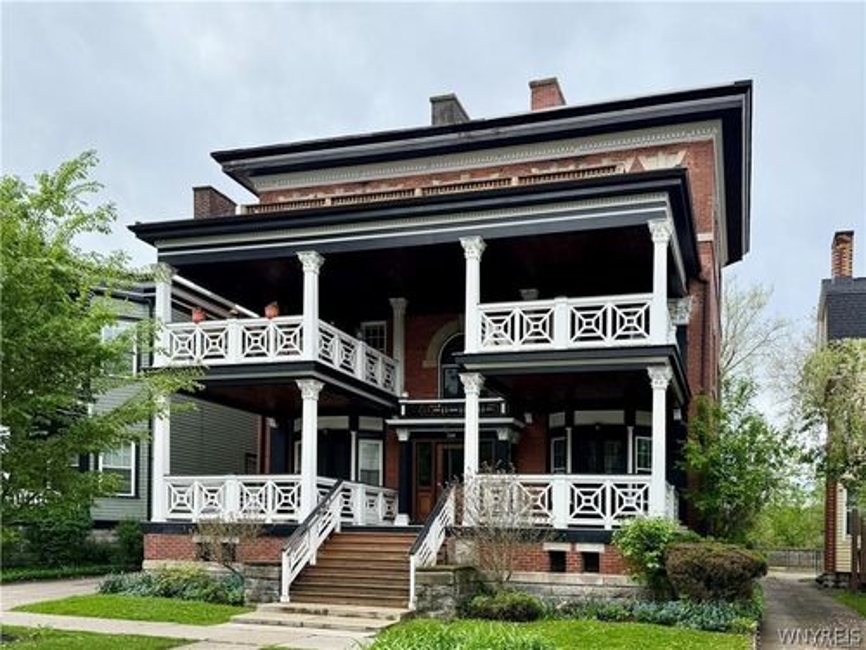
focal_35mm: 24
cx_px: 433
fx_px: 600
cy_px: 325
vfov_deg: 56.8
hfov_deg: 71.6
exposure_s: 1/3021
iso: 80
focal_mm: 6.76
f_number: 1.78
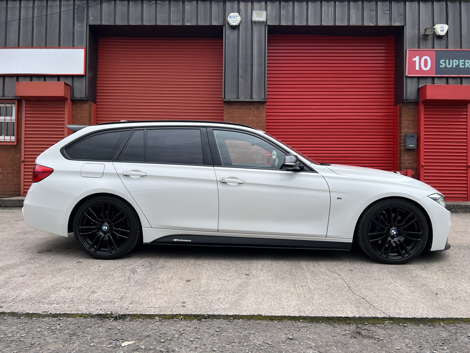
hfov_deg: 67.3
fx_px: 353
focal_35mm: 26
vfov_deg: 53.1
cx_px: 235
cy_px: 176
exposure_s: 1/1196
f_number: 1.5
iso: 50
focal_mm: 5.7
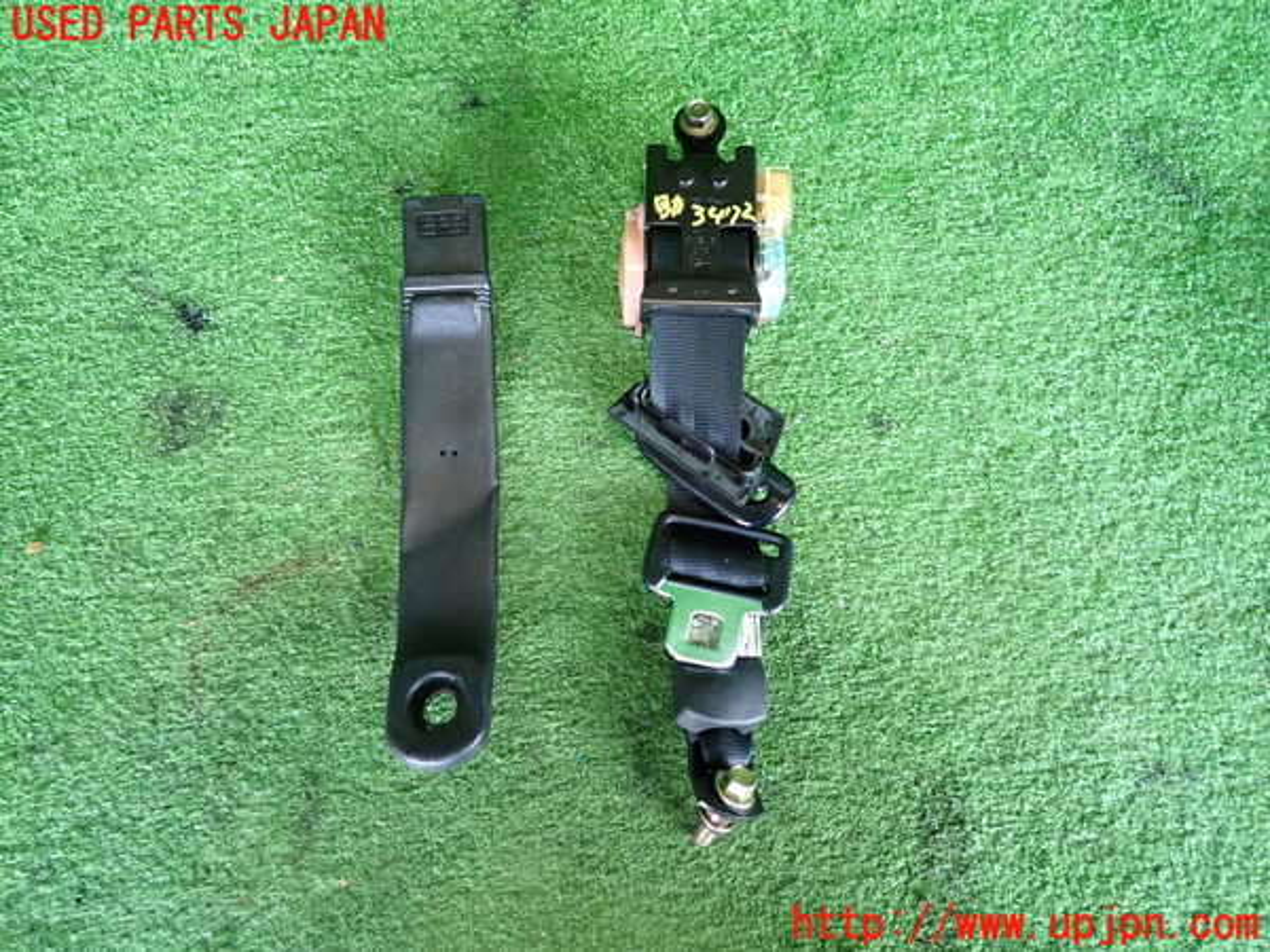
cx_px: 635
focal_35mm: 25
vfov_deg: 54.9
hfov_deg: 69.4
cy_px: 476
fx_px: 917
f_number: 2
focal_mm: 4.5
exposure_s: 1/30
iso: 250
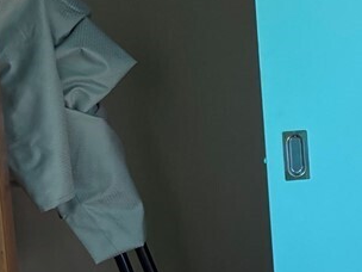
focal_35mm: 137
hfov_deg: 11.9
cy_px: 97
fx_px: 1433
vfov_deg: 10.8
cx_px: 850
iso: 40
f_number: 1.6
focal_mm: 5.96
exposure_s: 1/238
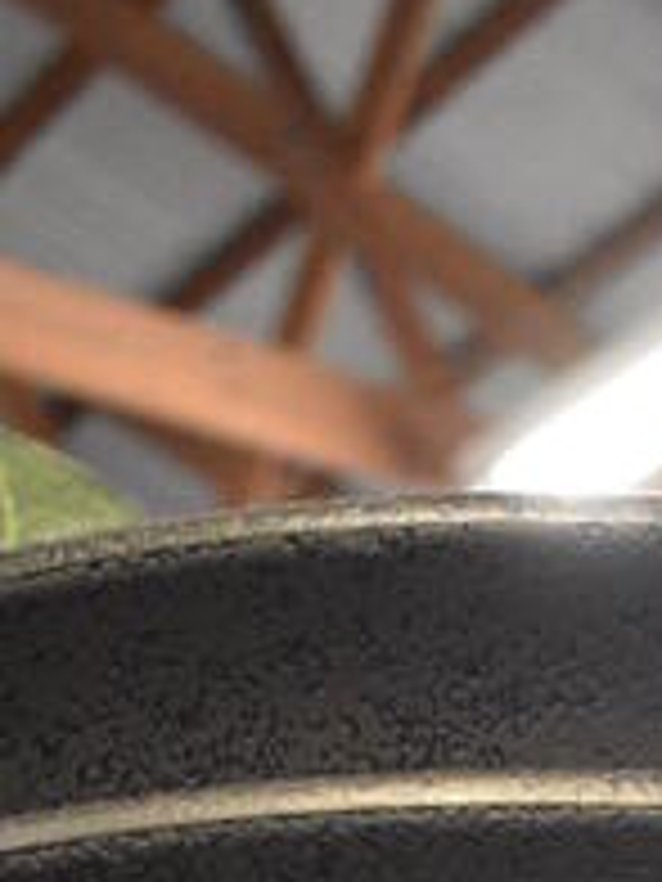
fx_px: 3085
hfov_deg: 12.1
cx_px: 689
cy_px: 1820
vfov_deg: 13.6
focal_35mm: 121
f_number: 3.5
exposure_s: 1/125
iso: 3200
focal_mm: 18
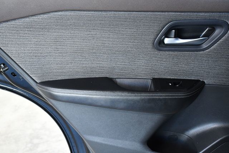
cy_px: 76
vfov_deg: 23.8
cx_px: 114
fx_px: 362
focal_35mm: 57
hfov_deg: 35.1
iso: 2500
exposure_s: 1/125
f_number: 5.6
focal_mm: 38
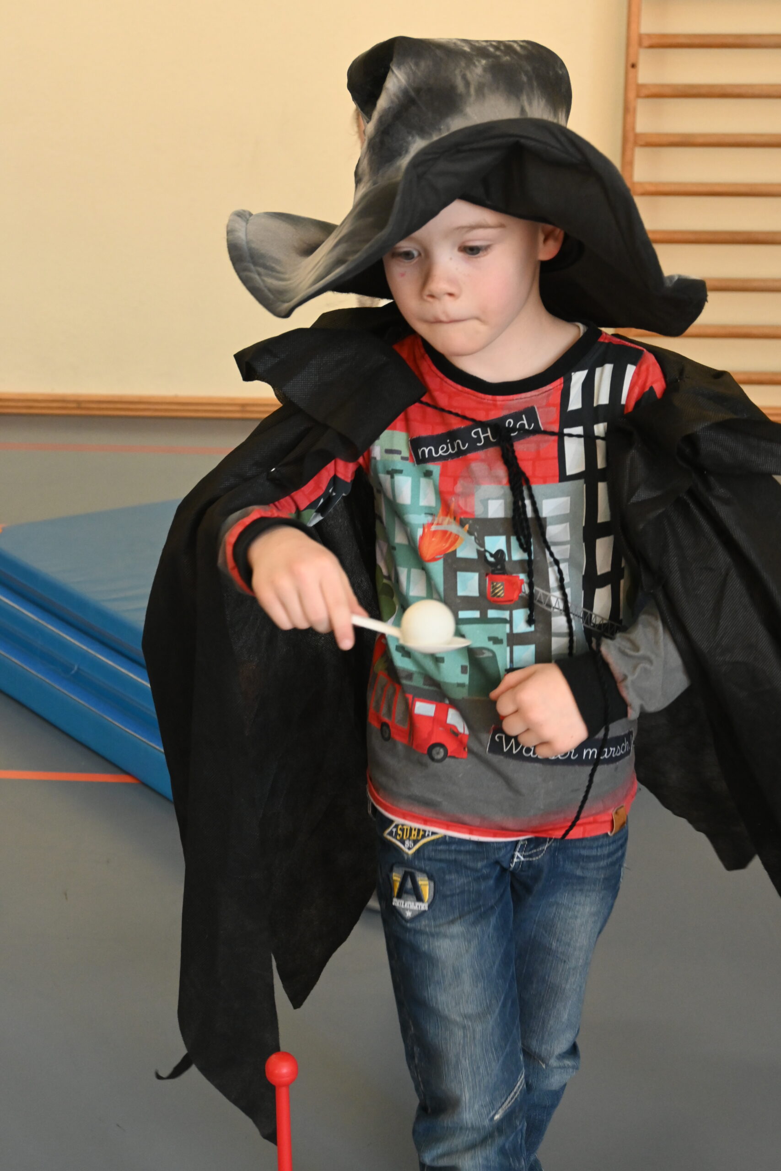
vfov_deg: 38.9
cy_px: 586
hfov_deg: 26.5
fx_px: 1659
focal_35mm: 51
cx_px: 390
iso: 1600
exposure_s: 1/125
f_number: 5
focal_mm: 34
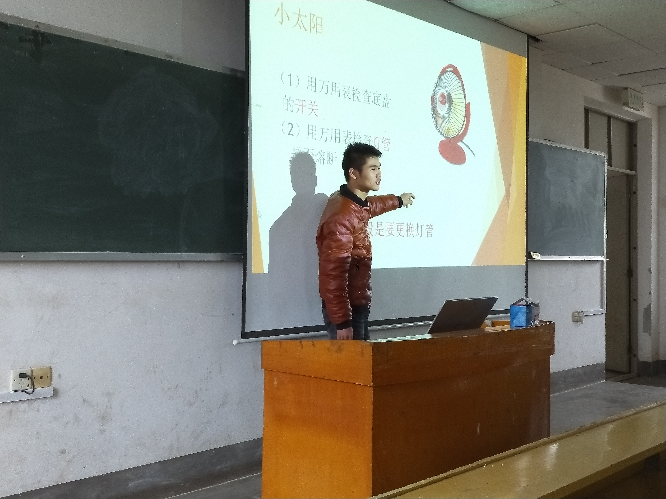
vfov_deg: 44.1
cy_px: 250
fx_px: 615
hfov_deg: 56.9
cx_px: 333
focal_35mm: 32
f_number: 2.6
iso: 190
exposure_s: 1/25
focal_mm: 5.47
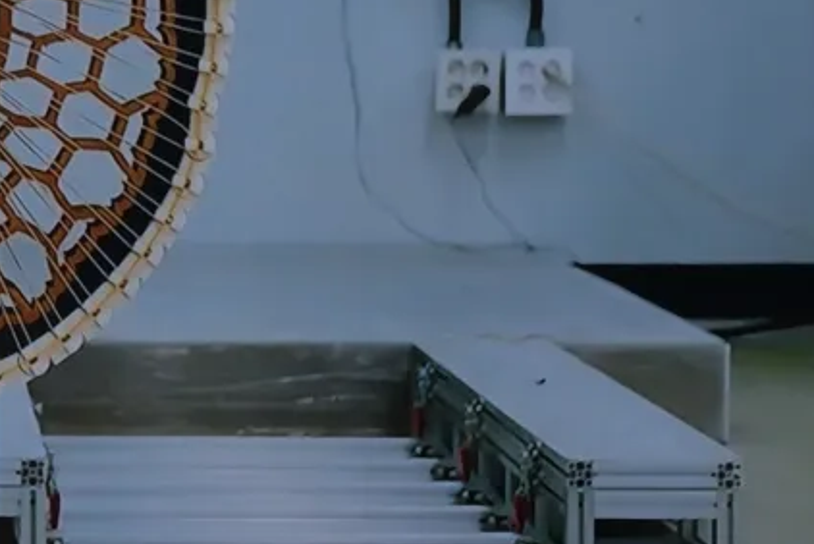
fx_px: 4525
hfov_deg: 10.3
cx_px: 191
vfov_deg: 6.9
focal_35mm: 200
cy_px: 273
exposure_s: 1/125
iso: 640
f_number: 4
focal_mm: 22.3
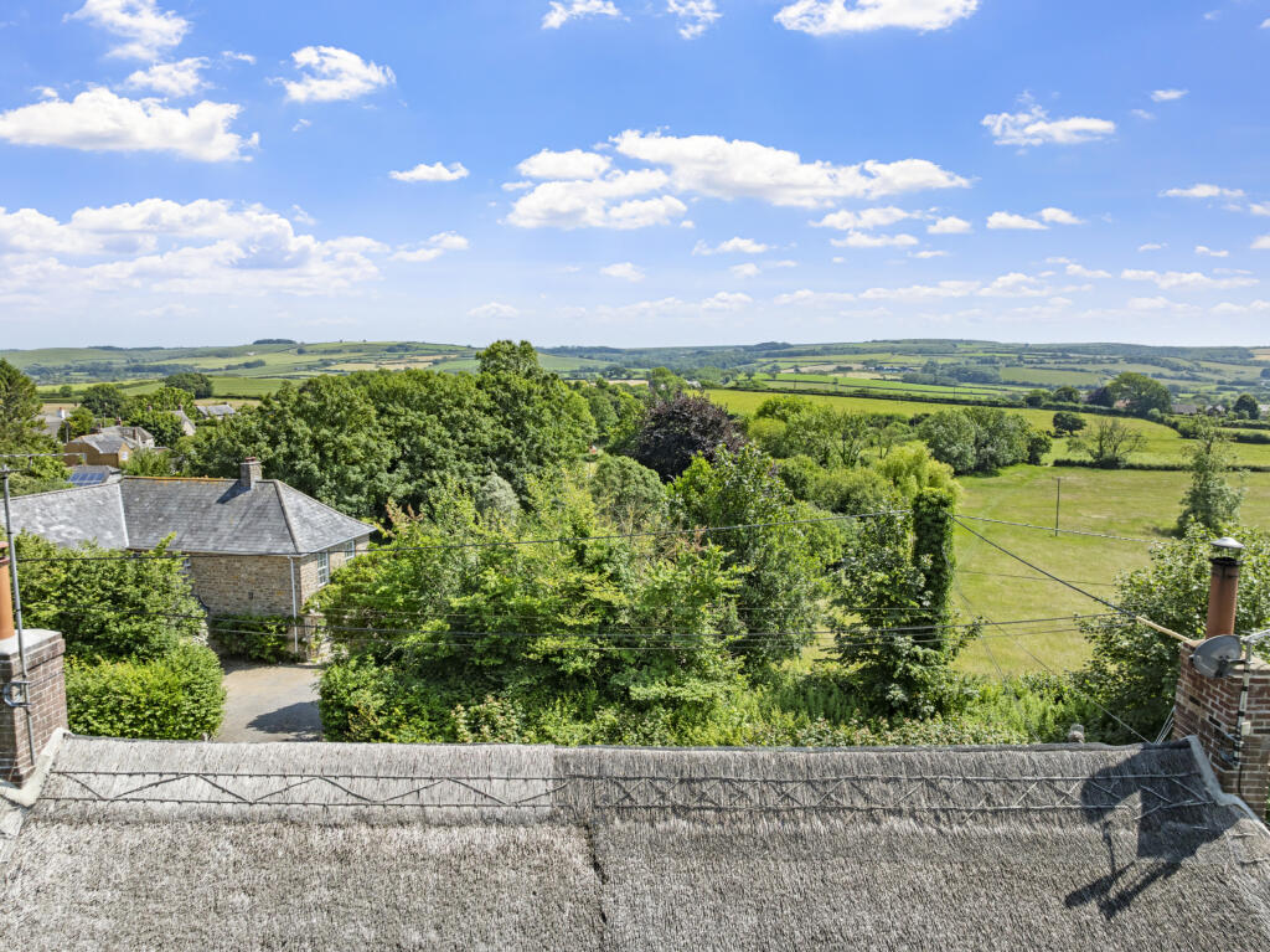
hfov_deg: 71.6
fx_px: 880
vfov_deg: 56.8
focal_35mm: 24
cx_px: 635
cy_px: 476
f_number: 2.8
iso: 170
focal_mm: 12.29
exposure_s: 1/320
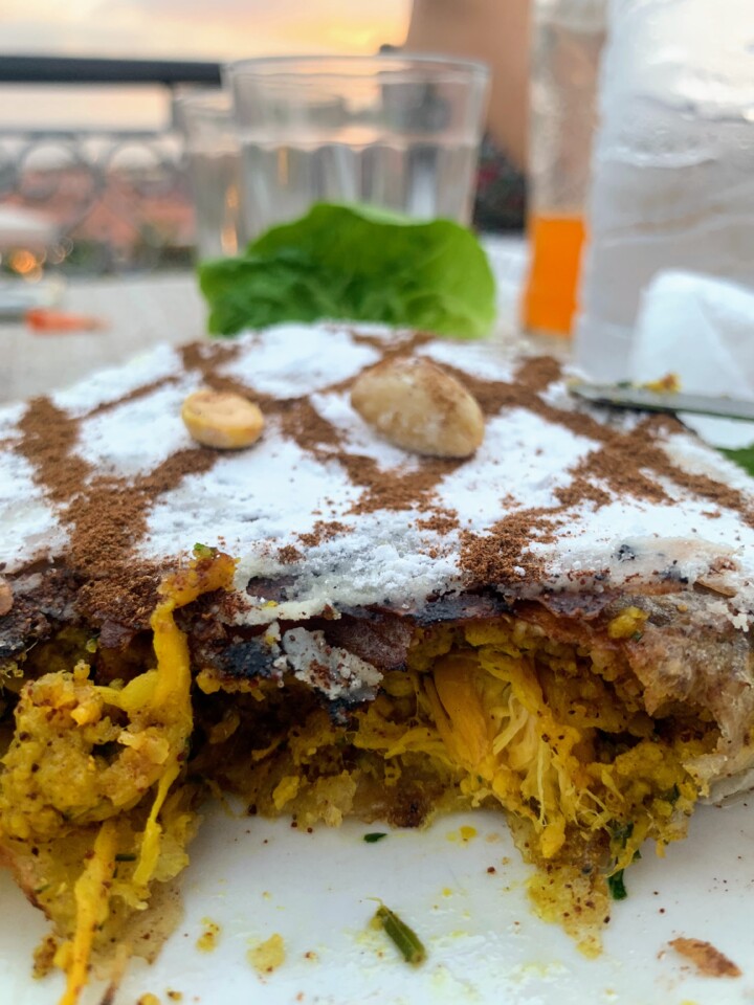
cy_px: 502
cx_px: 377
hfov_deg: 53.1
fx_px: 755
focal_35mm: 26
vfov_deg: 67.3
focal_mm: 4.25
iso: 64
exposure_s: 1/121
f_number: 1.8
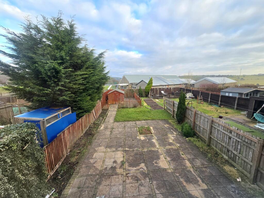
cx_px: 132
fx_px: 99
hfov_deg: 106.2
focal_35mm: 13
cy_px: 99
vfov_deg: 89.9
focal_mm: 2.2
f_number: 2.2
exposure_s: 1/238
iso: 50
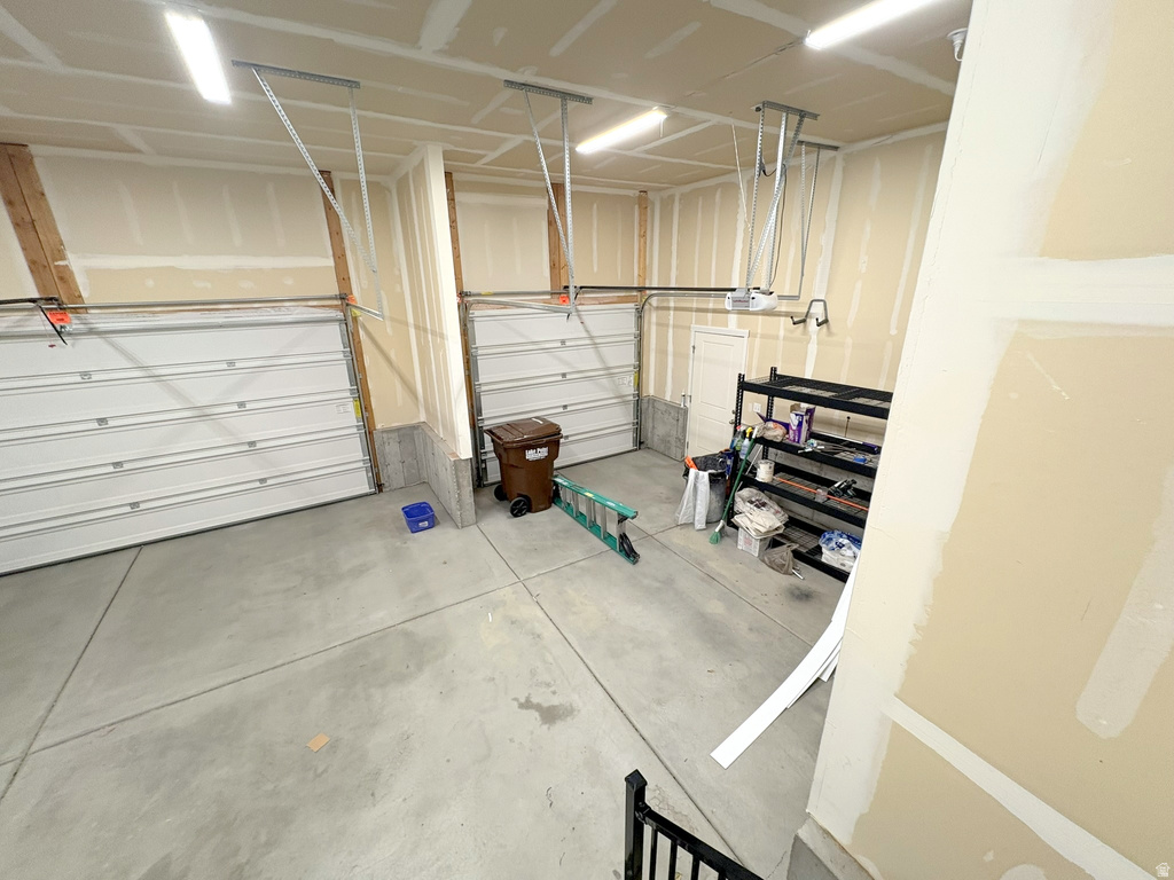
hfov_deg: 102.1
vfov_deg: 85.7
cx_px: 587
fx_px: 475
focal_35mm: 14
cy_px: 440
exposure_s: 1/60
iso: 200
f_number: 2.2
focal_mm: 2.22
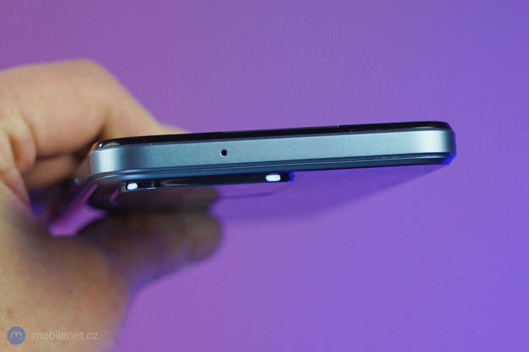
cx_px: 264
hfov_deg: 28.9
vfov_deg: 19.4
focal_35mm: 70
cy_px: 176
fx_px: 1028
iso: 400
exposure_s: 1/125
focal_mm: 70
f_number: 6.3
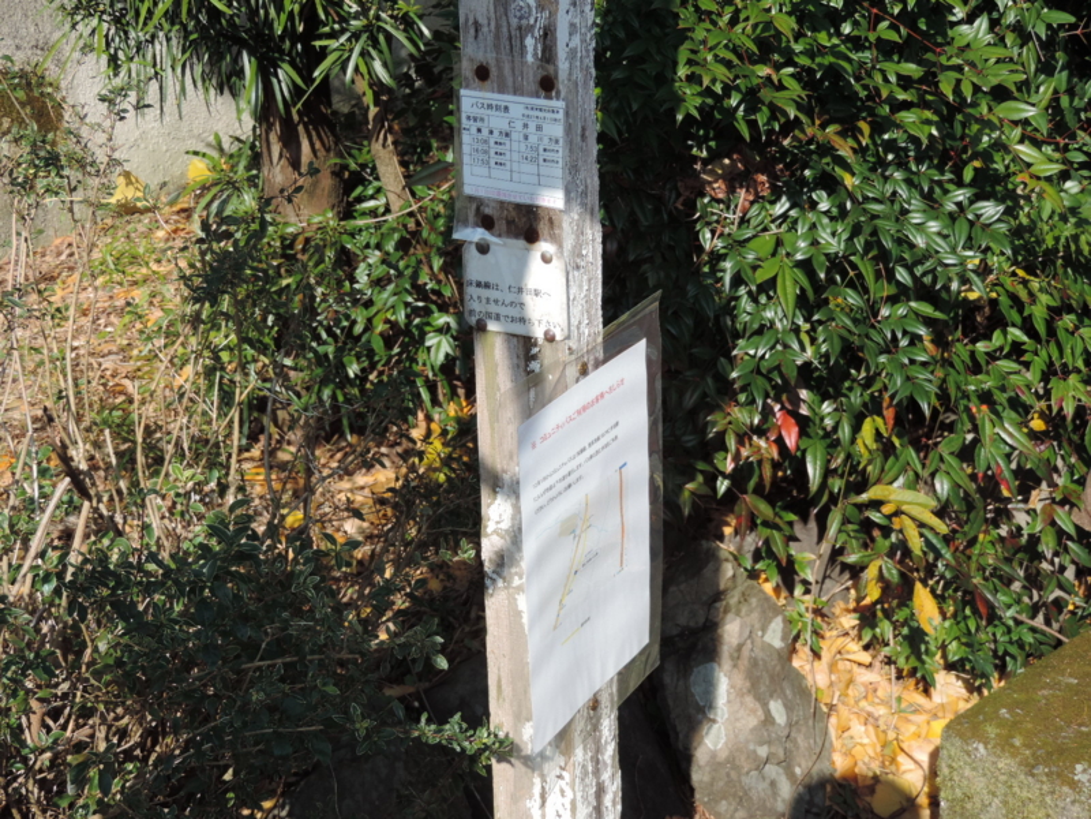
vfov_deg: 24.4
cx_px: 546
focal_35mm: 60
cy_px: 410
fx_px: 1891
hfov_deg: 32.2
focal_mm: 10.7
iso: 80
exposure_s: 1/500
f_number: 3.7
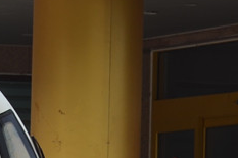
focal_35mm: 482
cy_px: 279
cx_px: -523
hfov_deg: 4.1
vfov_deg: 2.8
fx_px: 3184
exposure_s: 1/250
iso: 100
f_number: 8
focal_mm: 50
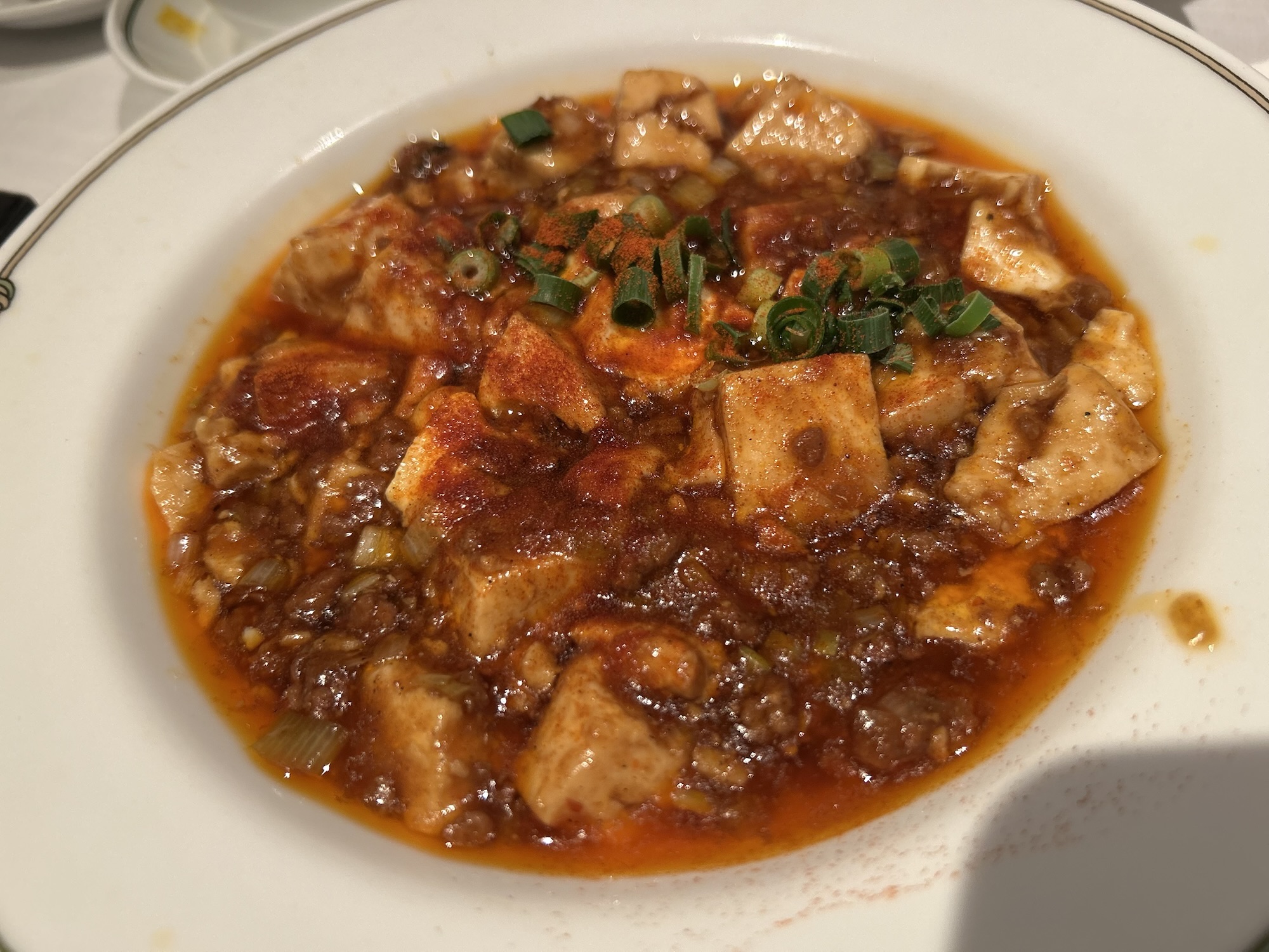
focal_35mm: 26
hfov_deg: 67.3
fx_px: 953
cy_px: 476
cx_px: 634
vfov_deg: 53.1
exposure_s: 1/50
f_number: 1.5
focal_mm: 5.7
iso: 100
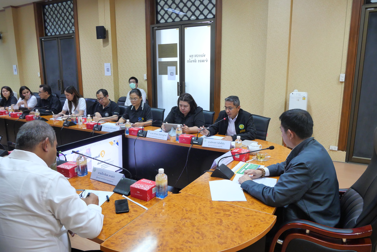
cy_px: 126
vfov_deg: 53.2
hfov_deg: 73.7
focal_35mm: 24
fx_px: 251
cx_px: 188
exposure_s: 1/20
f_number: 5.6
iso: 1600
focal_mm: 12
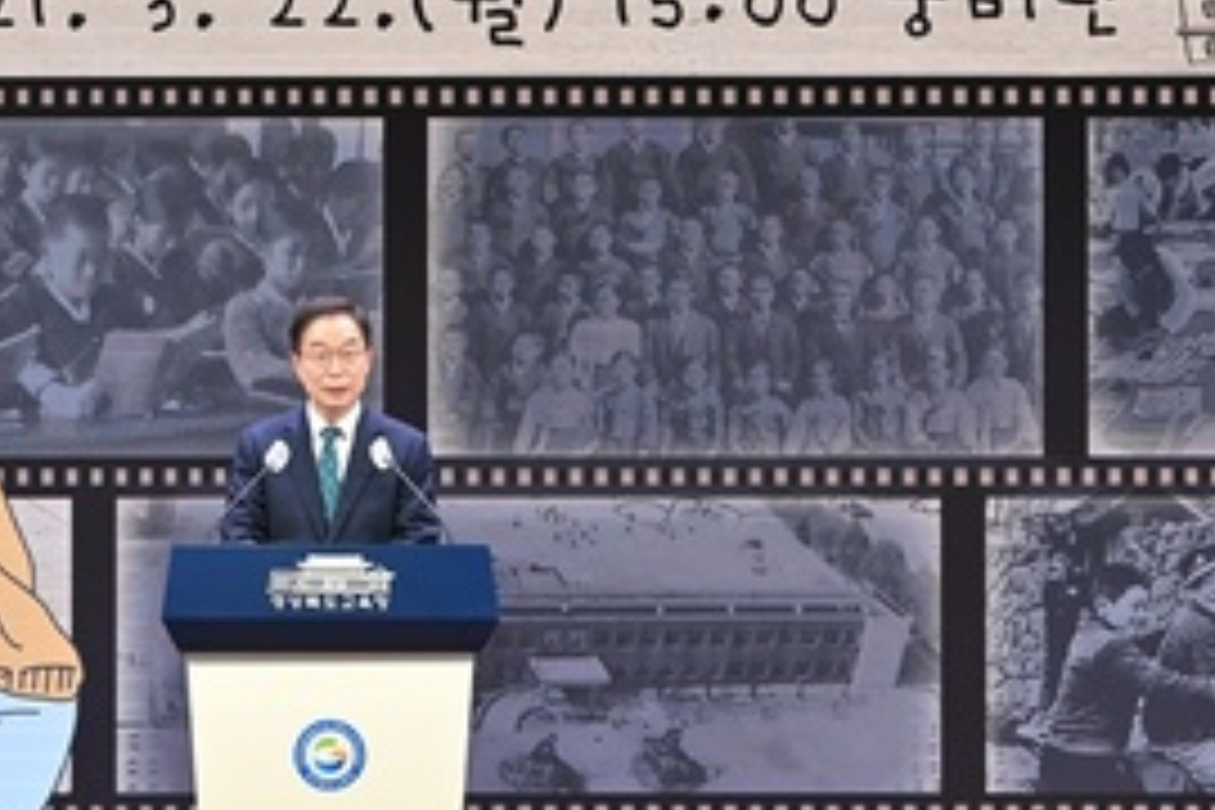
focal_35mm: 225
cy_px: 464
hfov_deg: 9.1
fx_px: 7593
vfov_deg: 6.1
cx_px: 389
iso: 1250
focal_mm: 95
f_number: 6.3
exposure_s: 1/160
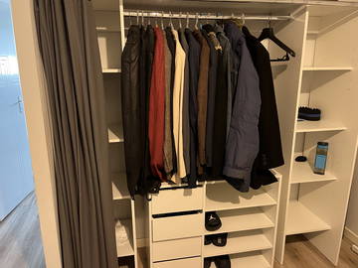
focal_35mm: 26
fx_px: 269
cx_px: 179
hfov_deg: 67.3
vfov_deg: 53.1
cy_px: 134
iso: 500
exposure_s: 1/33
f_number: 1.6
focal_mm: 5.1
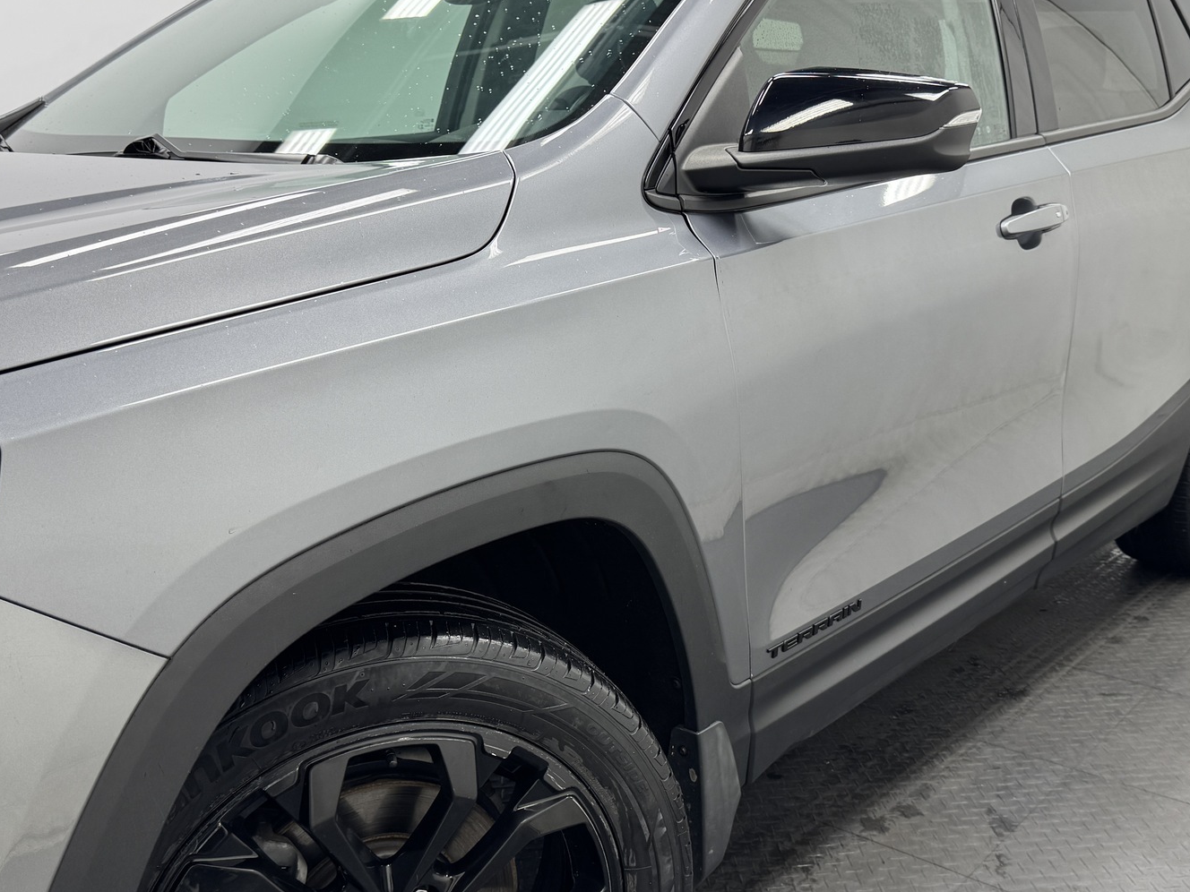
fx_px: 1272
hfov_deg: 50.0
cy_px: 493
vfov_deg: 38.6
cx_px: 666
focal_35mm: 37
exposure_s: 1/199
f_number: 1.78
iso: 64
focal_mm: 6.76
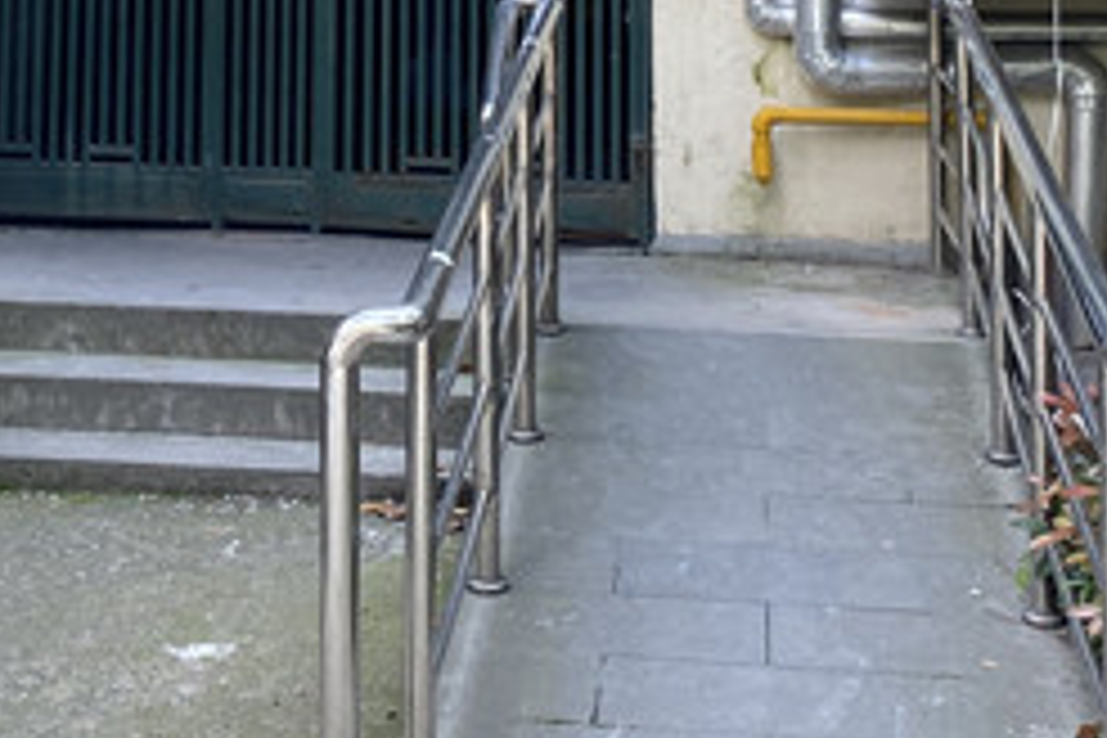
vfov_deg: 14.6
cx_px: 284
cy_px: -320
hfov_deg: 22.9
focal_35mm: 88
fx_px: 2706
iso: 32
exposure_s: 1/262
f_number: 1.8
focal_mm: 4.25
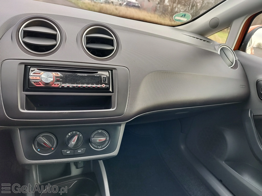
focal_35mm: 23
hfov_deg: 73.9
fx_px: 174
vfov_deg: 58.9
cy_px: 98
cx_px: 131
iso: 154
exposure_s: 1/100
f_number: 1.8
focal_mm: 5.56
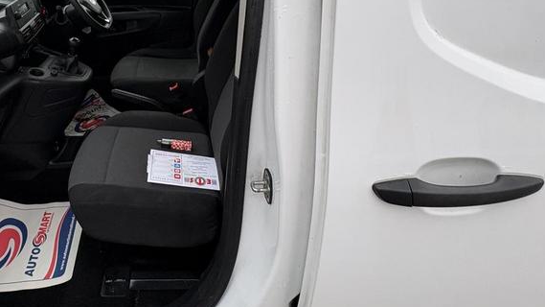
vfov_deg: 44.3
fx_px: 347
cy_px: 43
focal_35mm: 24
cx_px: 152
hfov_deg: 72.3
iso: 50
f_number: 2.2
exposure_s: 1/99
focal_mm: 2.22
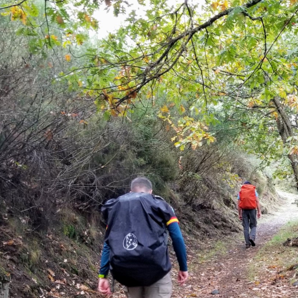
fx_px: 555
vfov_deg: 29.6
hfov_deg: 28.9
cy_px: 218
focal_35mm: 57
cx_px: 267
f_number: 1.7
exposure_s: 1/40
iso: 160
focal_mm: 4.3
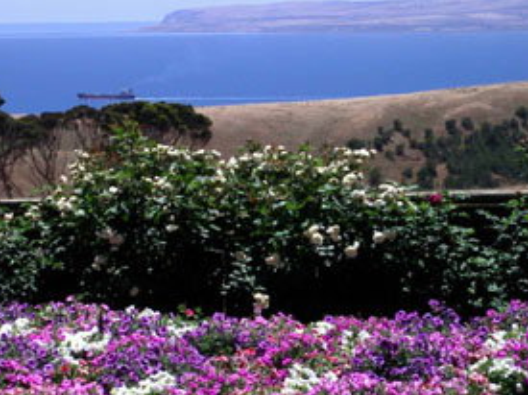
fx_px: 2531
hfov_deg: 11.9
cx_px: 230
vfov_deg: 8.9
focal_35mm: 166
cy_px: 163
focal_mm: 17.4
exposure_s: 1/125
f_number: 9
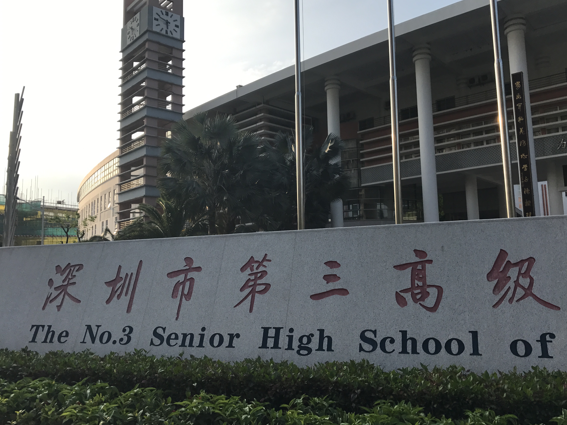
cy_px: 203
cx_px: 303
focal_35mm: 30
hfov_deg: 59.9
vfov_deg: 46.8
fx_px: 491
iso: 20
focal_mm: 3.99
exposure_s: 1/1546
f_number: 1.8
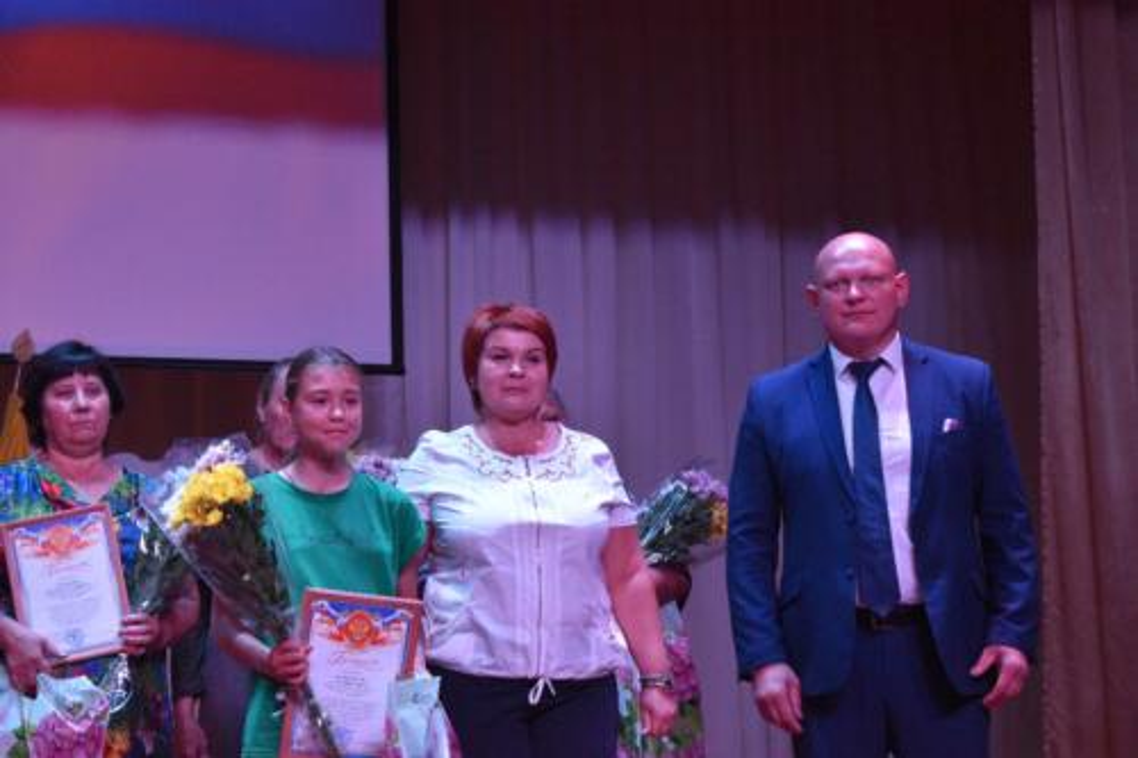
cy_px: 379
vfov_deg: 16.5
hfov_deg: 24.6
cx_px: 569
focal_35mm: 82
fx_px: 2607
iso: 3200
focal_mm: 55
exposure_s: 1/250
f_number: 5.6
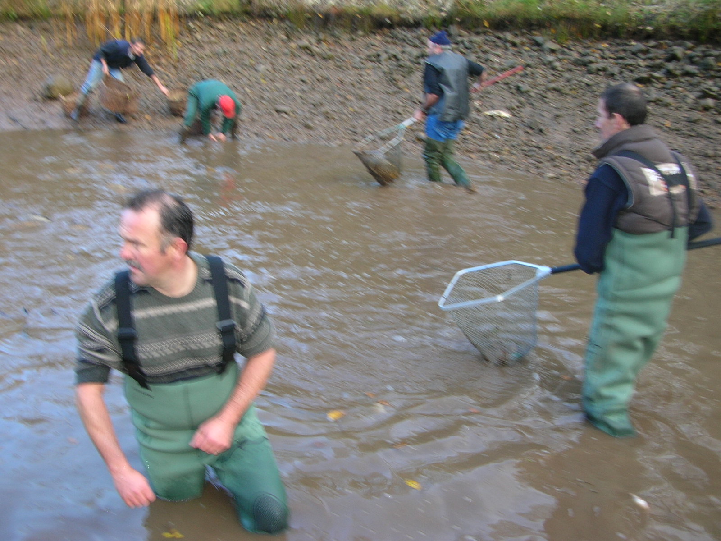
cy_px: 270
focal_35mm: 35
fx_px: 729
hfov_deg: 52.6
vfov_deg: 40.7
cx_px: 360
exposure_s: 1/30
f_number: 2.8
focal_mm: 5.8
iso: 52
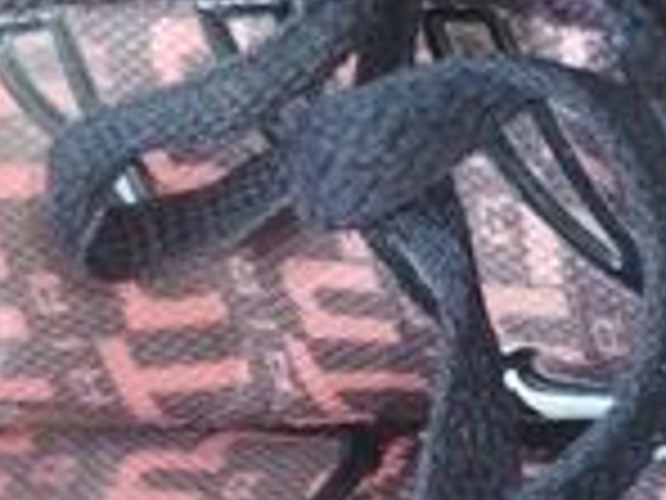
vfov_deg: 8.4
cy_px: 428
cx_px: 504
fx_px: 3386
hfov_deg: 11.2
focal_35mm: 176
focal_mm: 4.75
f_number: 1.8
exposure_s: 1/24
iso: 1110
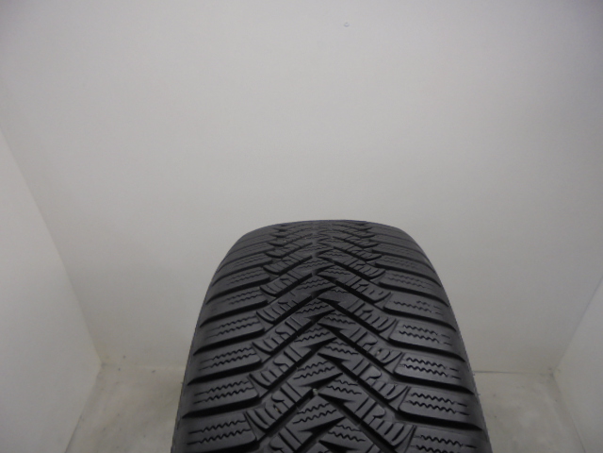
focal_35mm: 26
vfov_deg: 53.1
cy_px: 226
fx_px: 453
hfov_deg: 67.3
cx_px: 302
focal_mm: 4.6
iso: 100
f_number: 3.5
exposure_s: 1/30
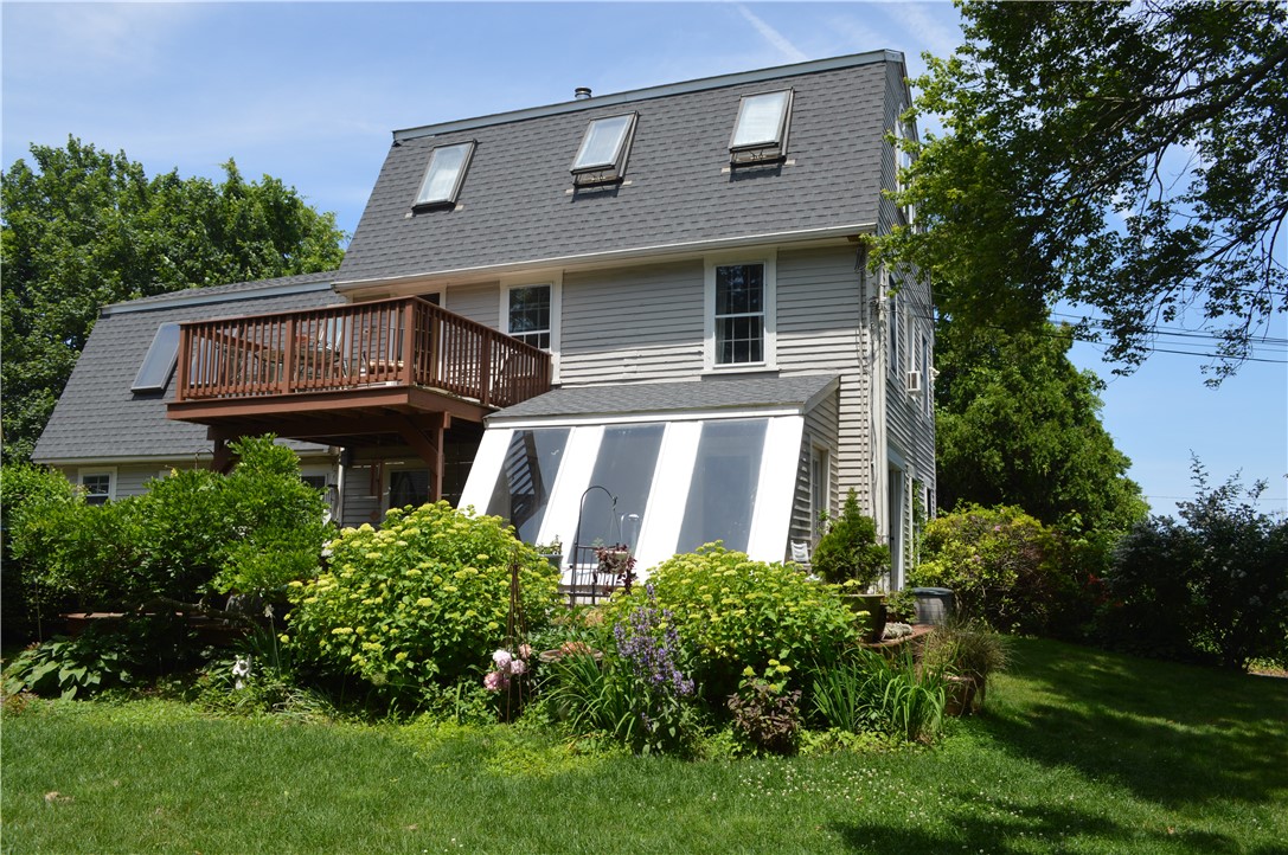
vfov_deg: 47.8
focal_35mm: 27
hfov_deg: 67.4
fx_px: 965
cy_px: 428
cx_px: 644
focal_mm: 18
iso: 100
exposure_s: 1/250
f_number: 8
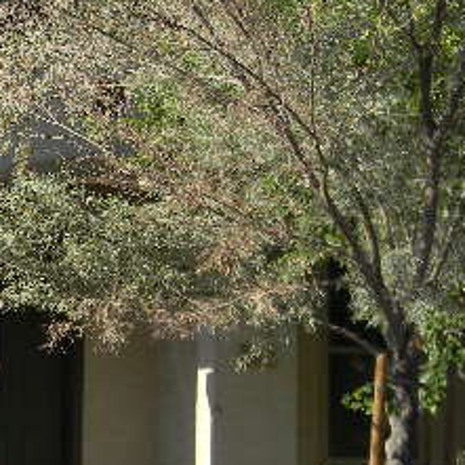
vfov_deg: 16.6
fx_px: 1596
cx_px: -93
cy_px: 206
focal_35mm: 105
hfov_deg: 15.9
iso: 80
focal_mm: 7.3
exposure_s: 1/492
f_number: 3.8
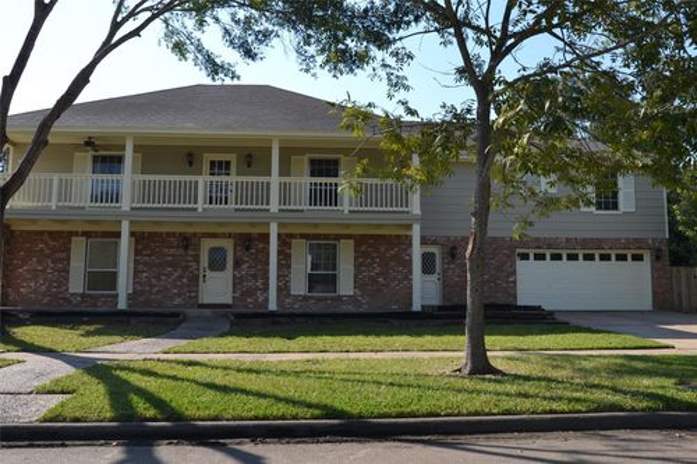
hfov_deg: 61.9
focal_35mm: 30
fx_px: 581
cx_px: 348
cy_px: 232
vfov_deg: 43.6
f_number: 7.1
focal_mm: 20
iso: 100
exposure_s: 1/200
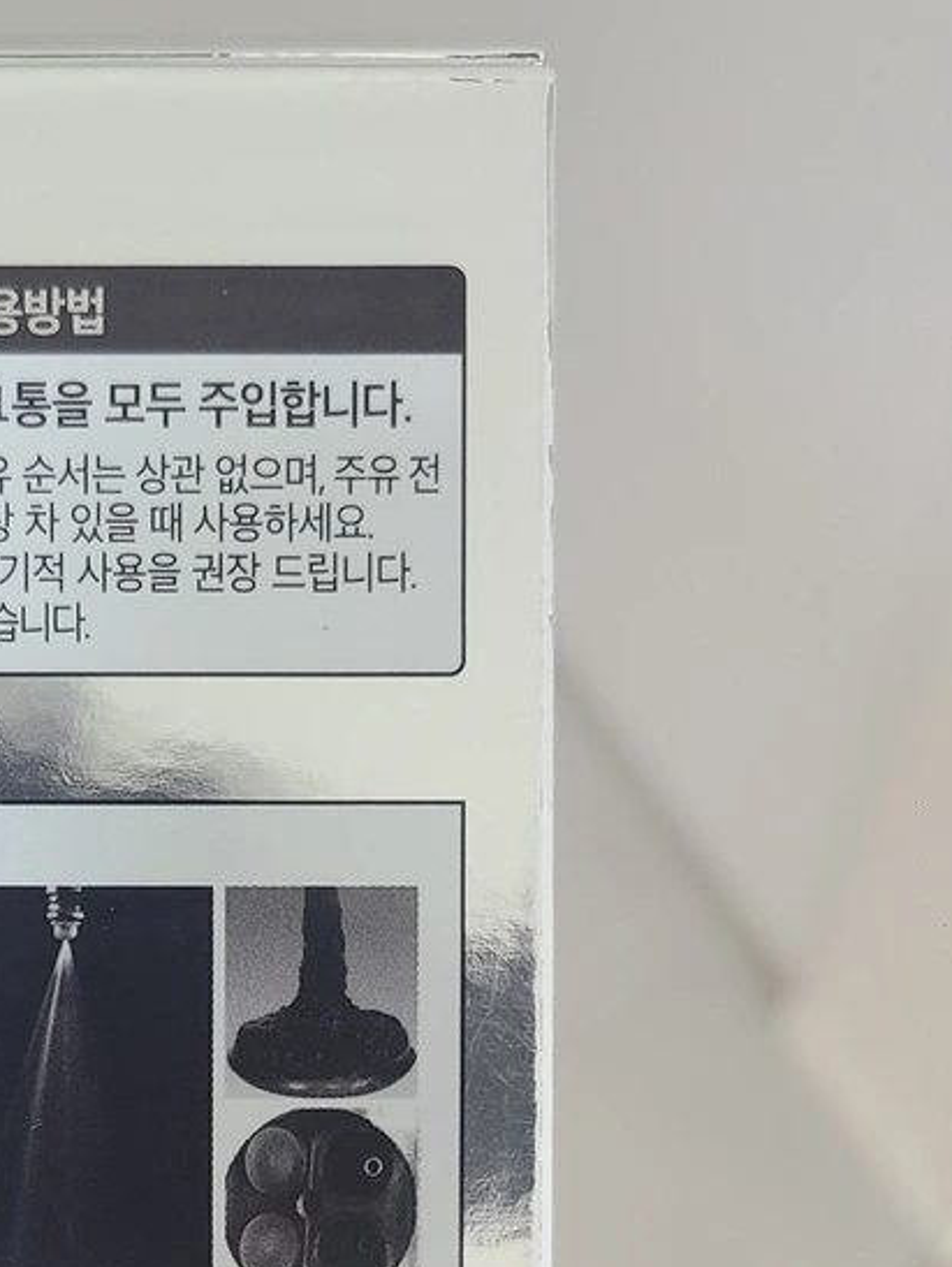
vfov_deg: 31.9
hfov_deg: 24.8
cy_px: 1167
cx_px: 65
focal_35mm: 57
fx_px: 2088
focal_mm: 5.4
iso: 250
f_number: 1.8
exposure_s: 1/60
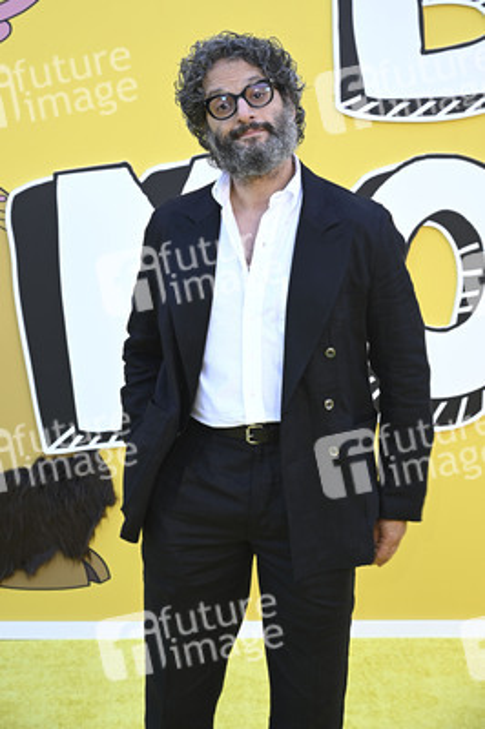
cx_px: 242
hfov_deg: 17.5
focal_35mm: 78
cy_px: 364
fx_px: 1579
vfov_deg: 26.0
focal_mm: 78
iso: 640
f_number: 7.1
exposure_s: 1/200
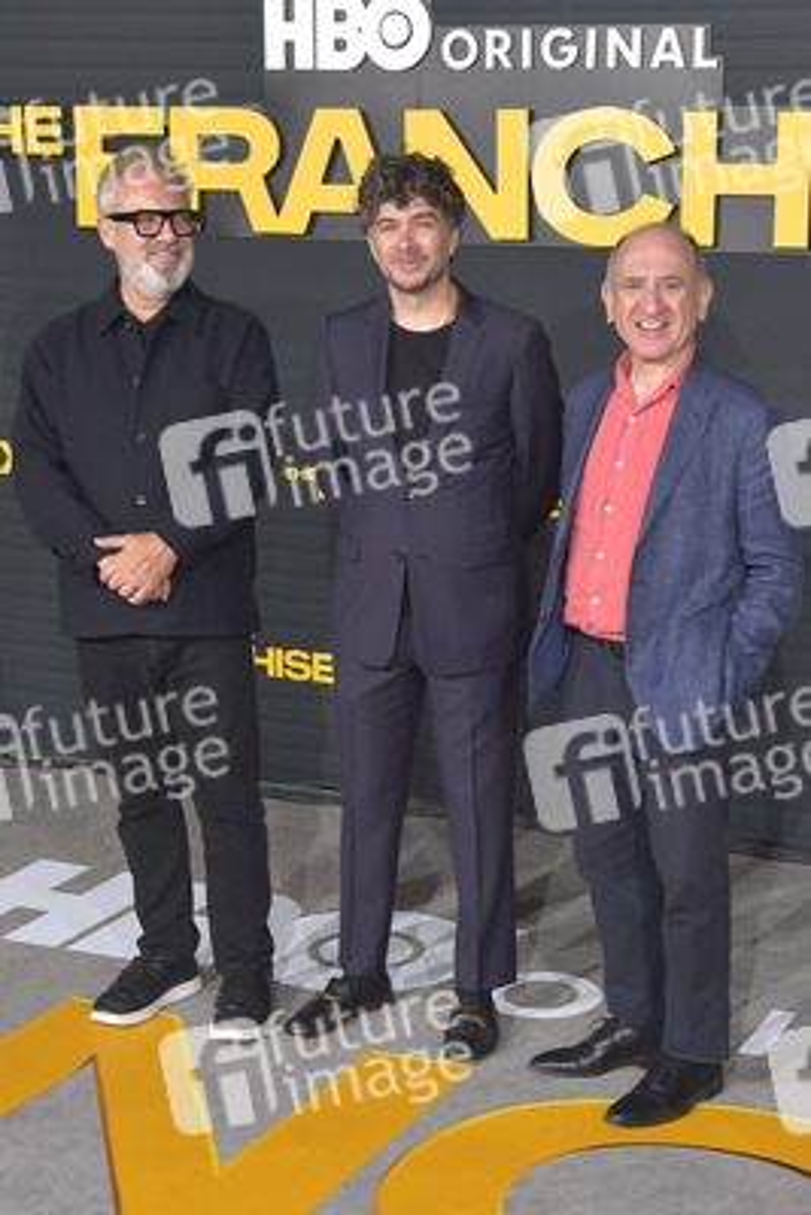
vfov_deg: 50.7
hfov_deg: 35.1
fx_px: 1283
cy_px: 608
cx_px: 406
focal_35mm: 38
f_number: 6.3
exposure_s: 1/250
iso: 320
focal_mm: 38
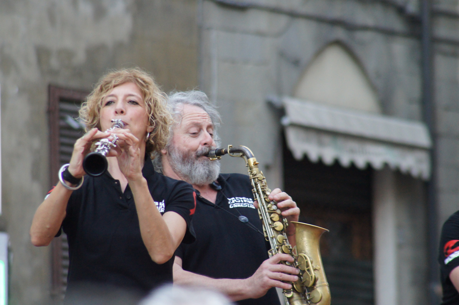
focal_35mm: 315
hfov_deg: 6.5
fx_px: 4012
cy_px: 152
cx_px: 230
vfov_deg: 4.4
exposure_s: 1/200
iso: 1600
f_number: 5.6
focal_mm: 210
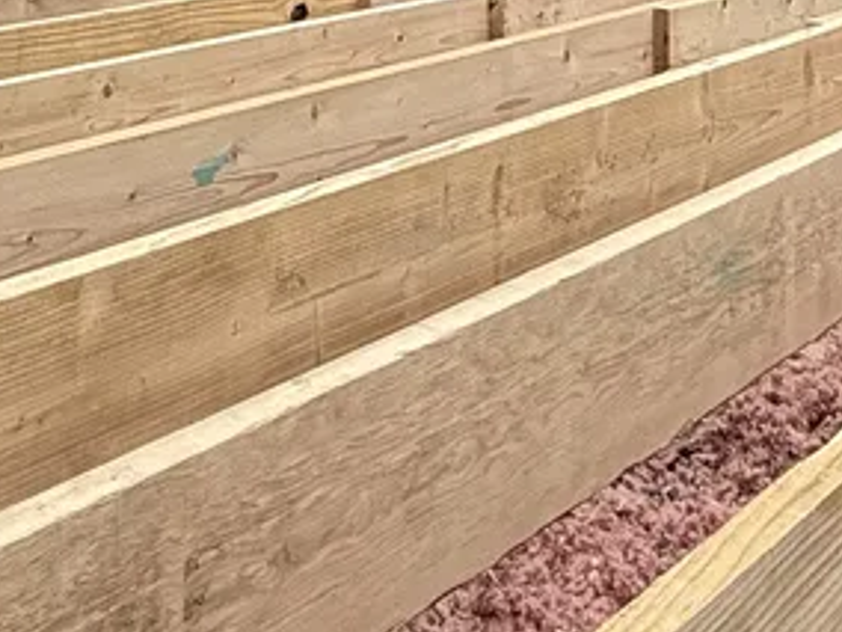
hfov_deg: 27.3
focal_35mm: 71
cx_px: 288
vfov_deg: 16.9
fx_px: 1727
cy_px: -519
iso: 64
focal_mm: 2.22
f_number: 2.2
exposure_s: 1/1312
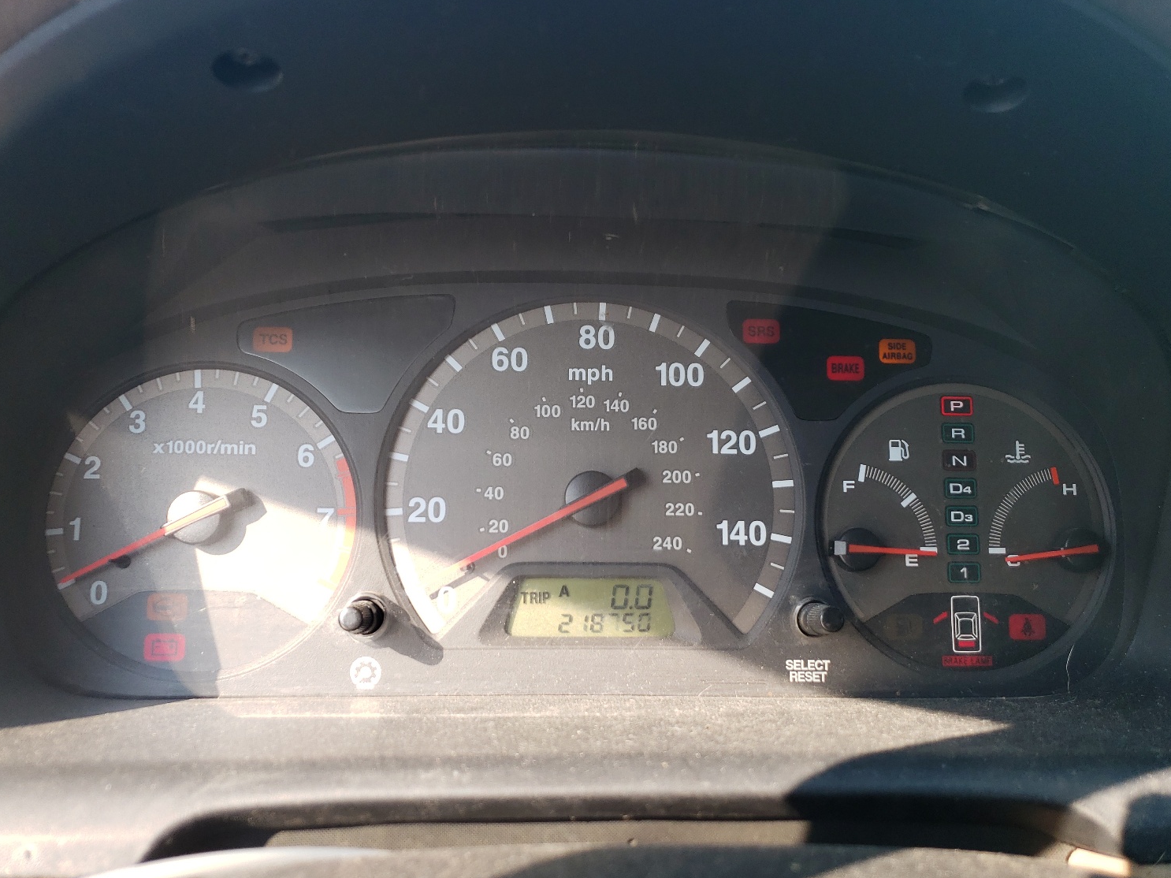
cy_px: 450
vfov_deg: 49.7
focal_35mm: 28
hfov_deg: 63.5
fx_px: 947
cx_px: 589
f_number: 1.5
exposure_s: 1/345
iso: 50
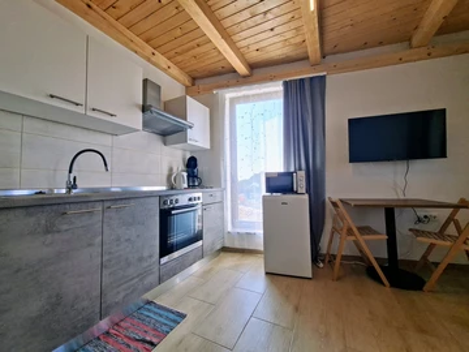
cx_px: 234
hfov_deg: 106.2
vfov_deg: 89.9
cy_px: 176
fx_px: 176
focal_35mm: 13
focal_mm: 1.74
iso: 40
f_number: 2.2
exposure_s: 1/120
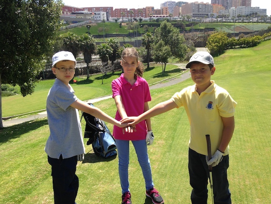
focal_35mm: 34
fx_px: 266
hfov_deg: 53.9
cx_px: 137
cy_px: 103
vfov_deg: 41.8
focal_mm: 4.12
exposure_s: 1/763
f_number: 2.4
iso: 50
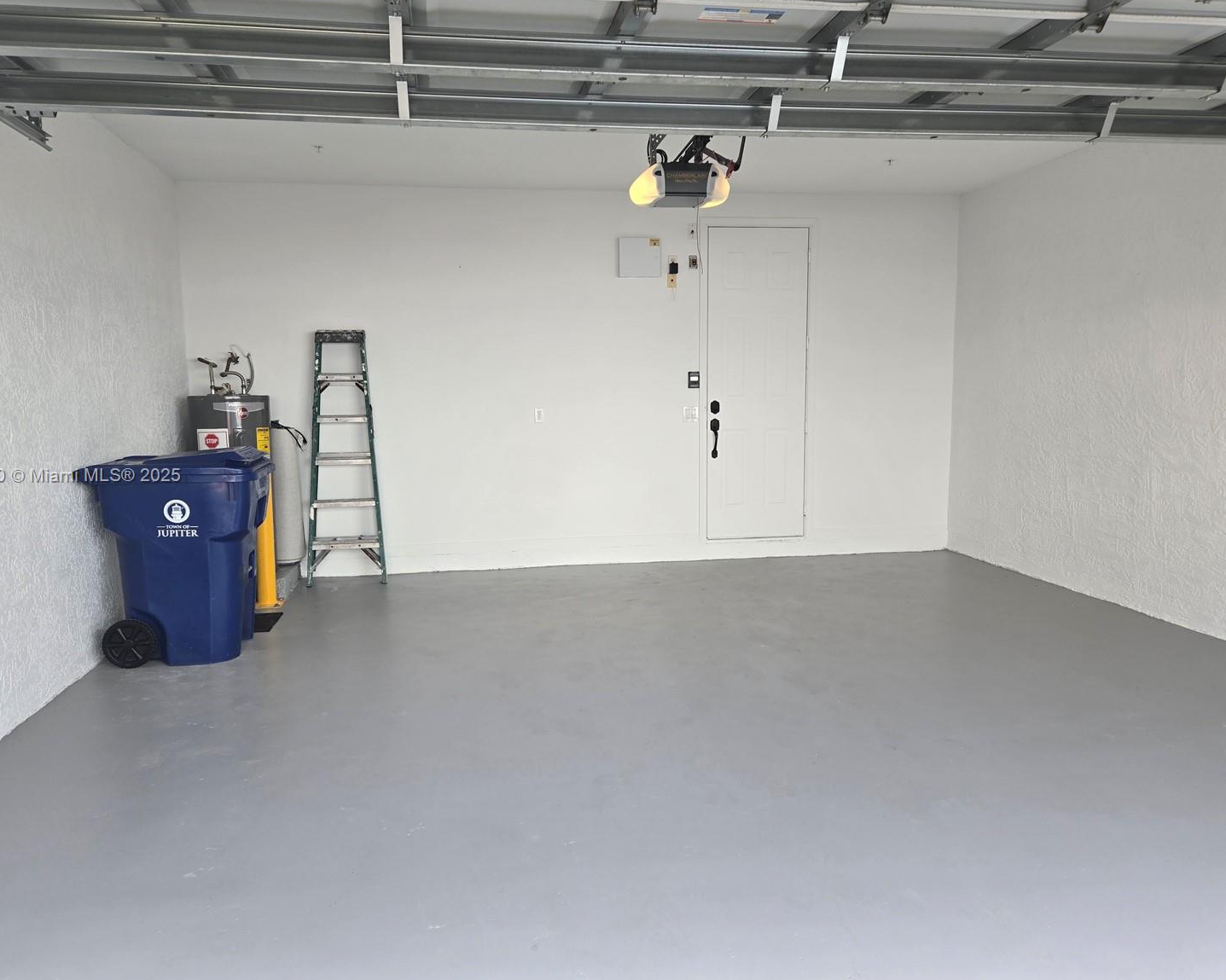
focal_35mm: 25
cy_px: 477
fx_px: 907
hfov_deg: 68.1
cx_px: 590
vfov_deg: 56.8
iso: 25
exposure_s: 1/160
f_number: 1.8
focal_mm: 5.4
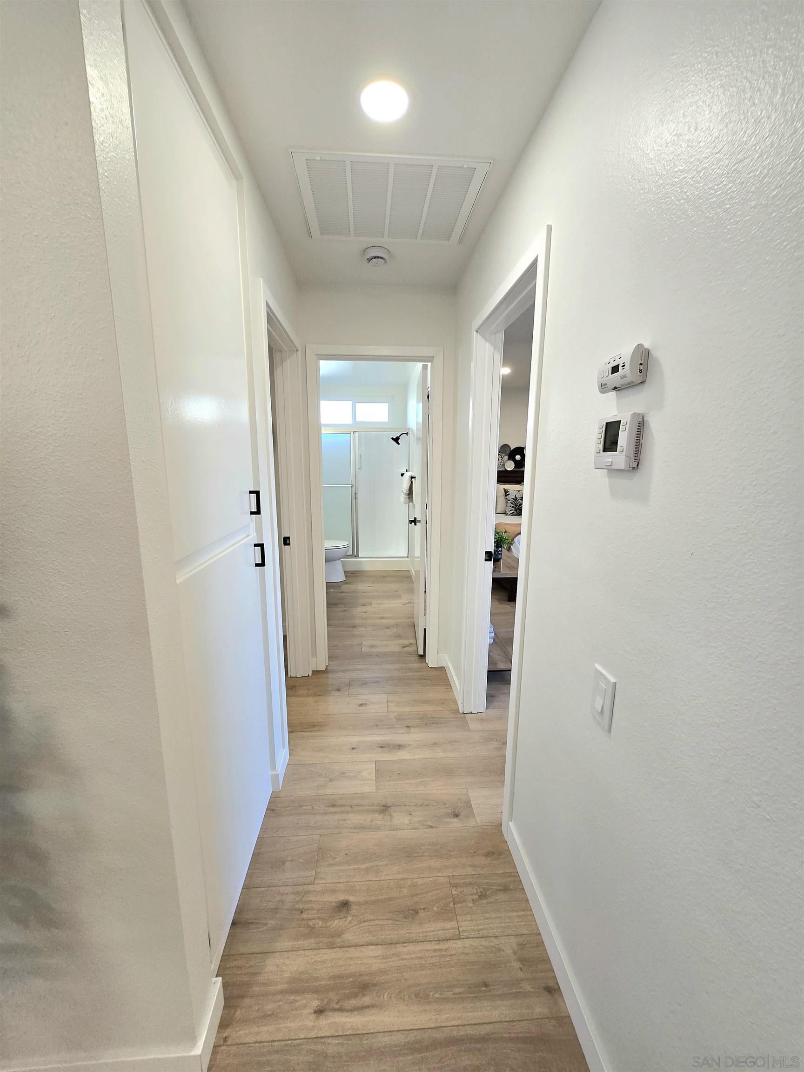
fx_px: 403
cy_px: 536
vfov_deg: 106.2
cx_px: 402
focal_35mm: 13
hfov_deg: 89.9
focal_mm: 1.7
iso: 64
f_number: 2.2
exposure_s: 1/60.2
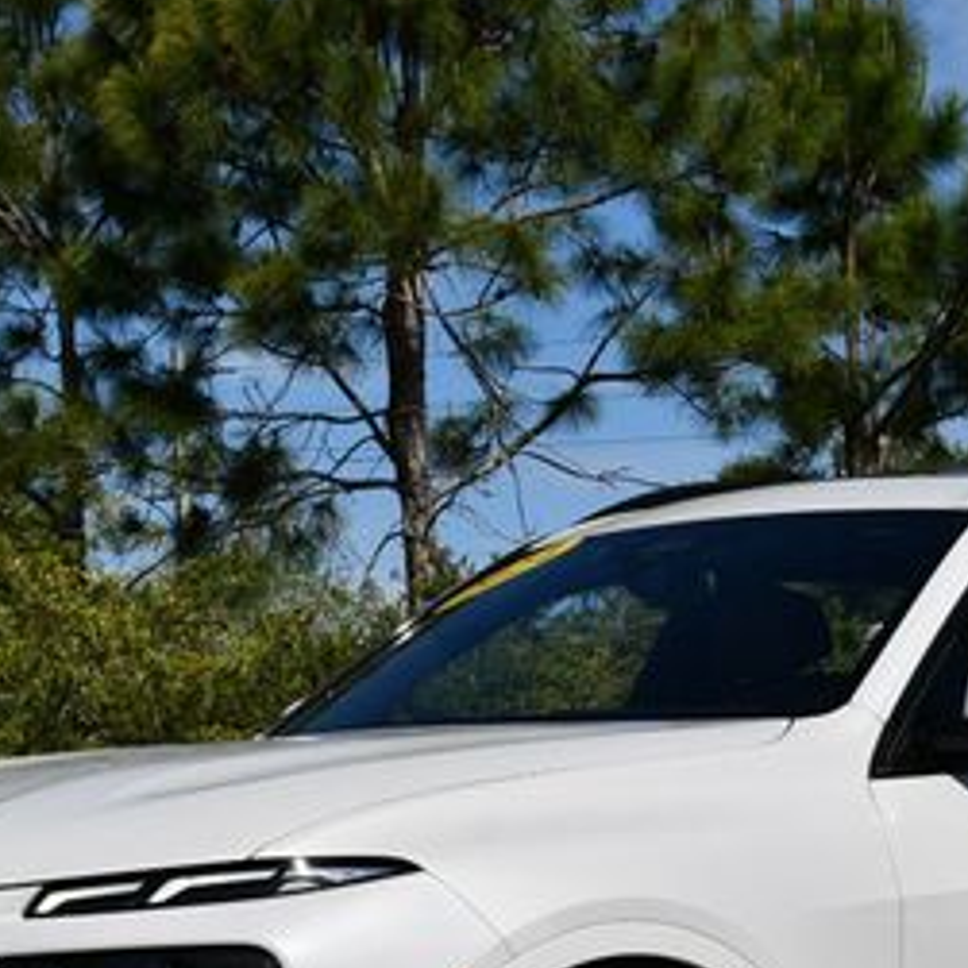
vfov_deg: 15.3
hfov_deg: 15.4
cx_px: 721
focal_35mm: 113
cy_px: 764
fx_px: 3575
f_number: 10
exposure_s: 1/400
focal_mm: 26
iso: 100
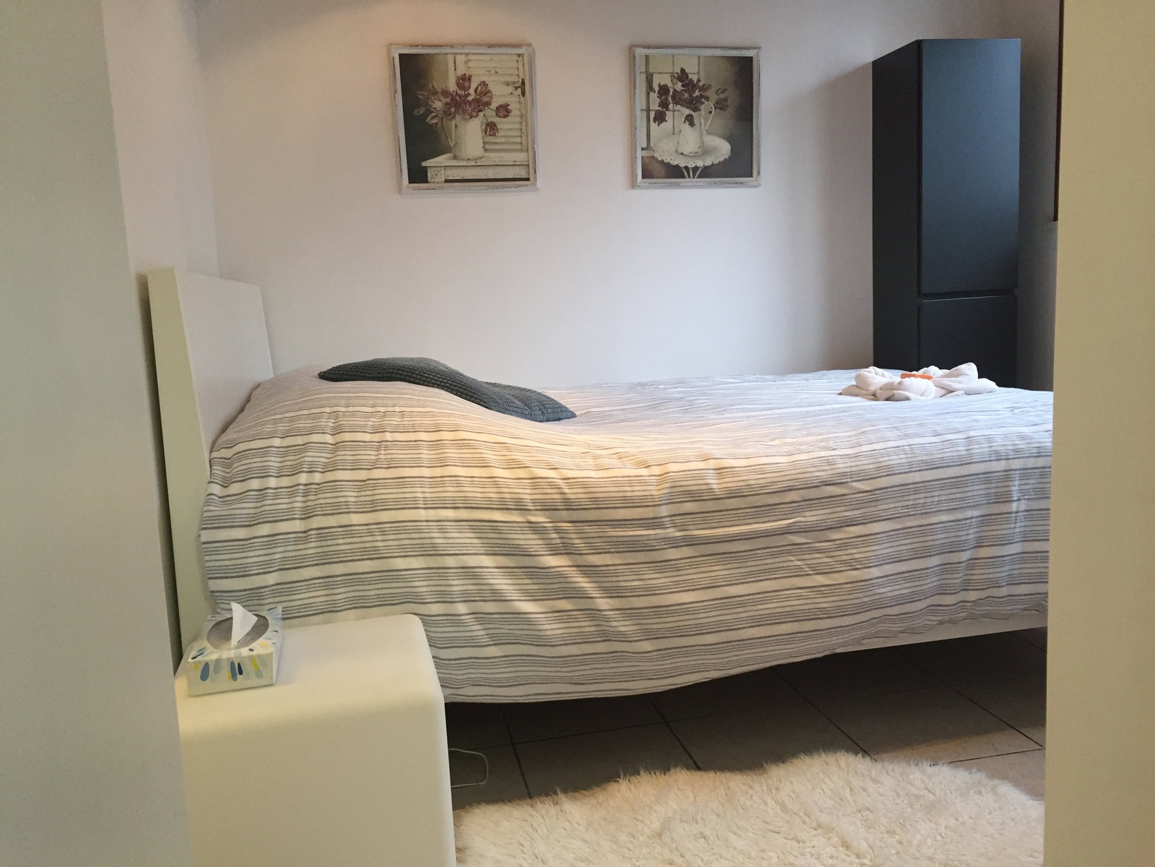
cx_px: 578
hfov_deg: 61.7
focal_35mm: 29
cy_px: 434
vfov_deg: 48.2
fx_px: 968
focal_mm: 4.15
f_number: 2.2
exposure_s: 1/33
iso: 80
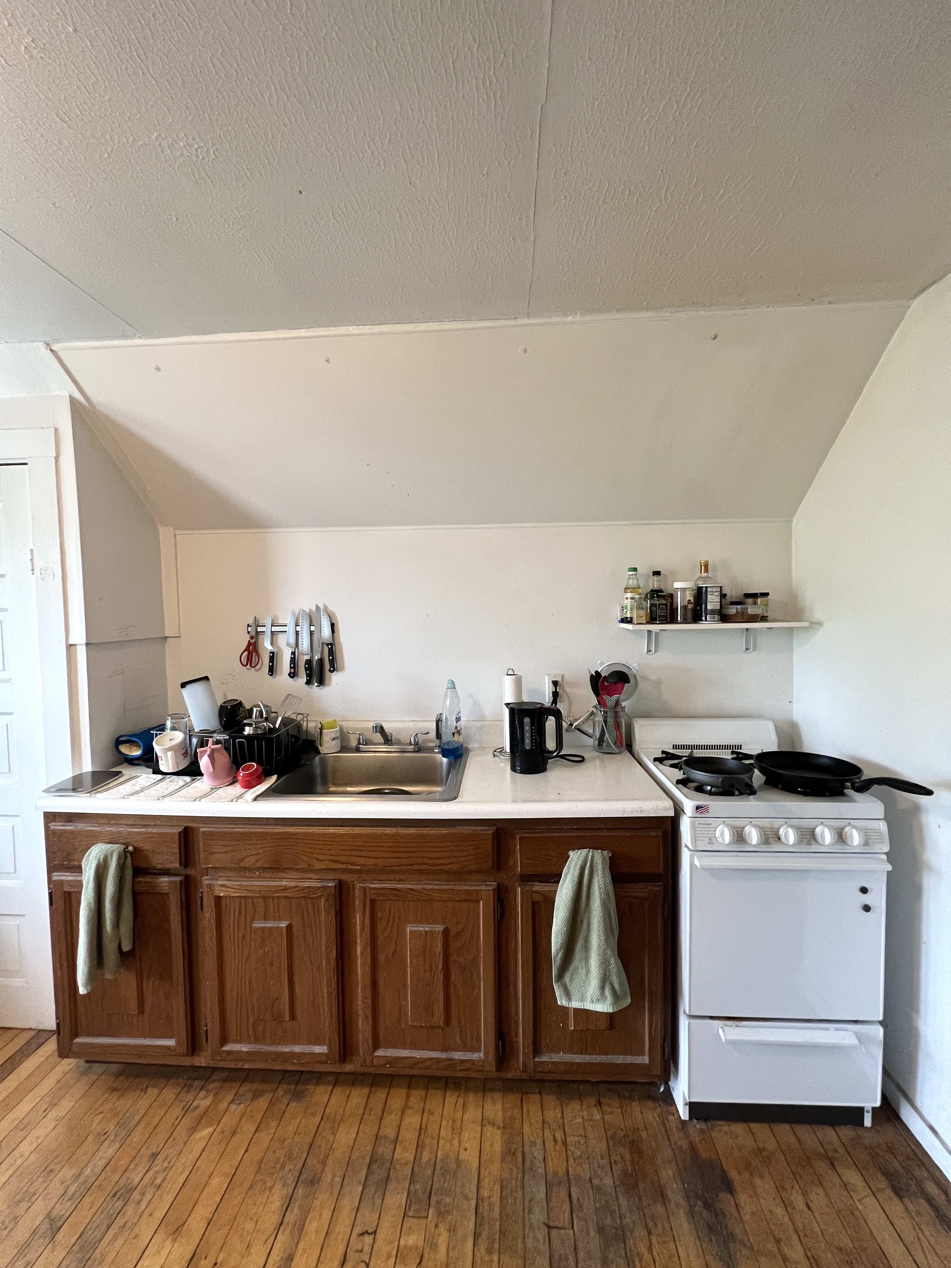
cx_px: 476
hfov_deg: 89.9
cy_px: 634
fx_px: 476
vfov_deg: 106.2
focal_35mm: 13
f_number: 1.8
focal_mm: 1.57
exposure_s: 1/60
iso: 200
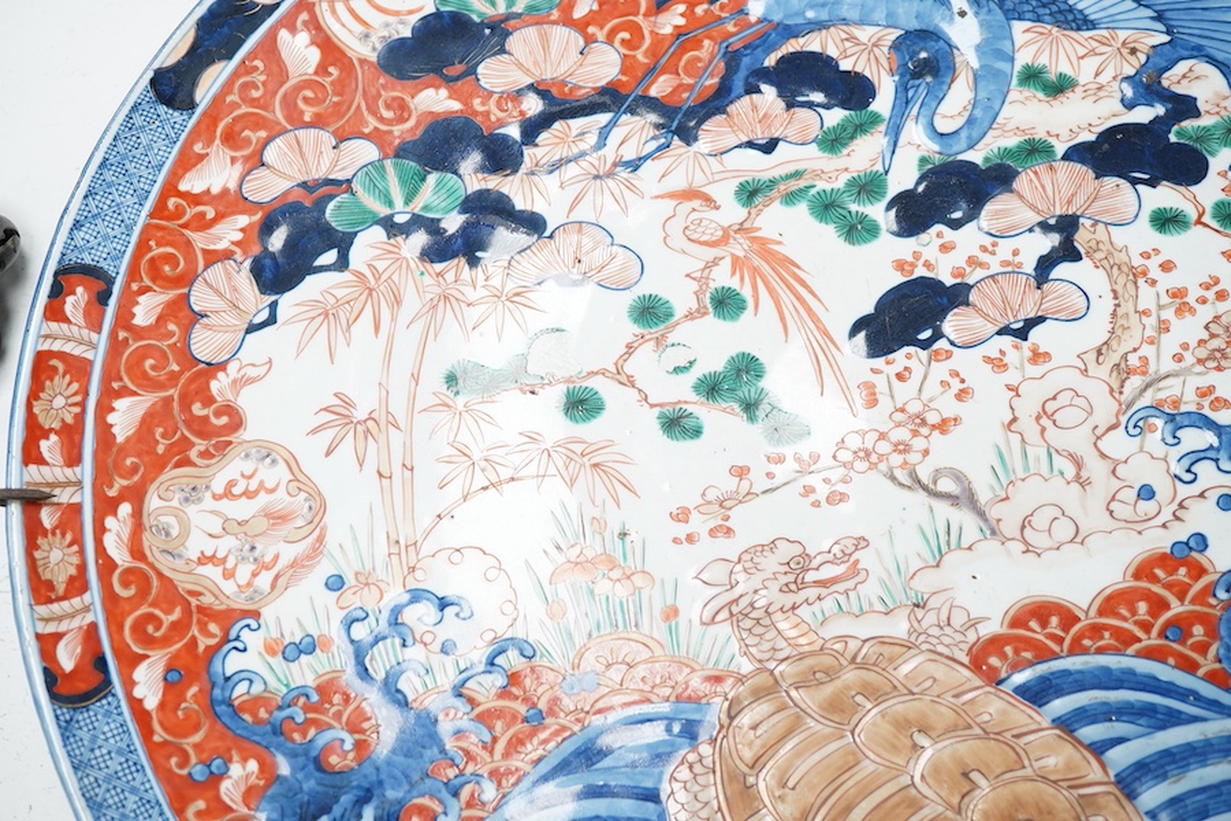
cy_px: 410
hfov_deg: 43.6
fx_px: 1539
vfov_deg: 29.9
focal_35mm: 45
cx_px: 616
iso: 1250
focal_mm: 30
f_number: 8
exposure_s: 1/125
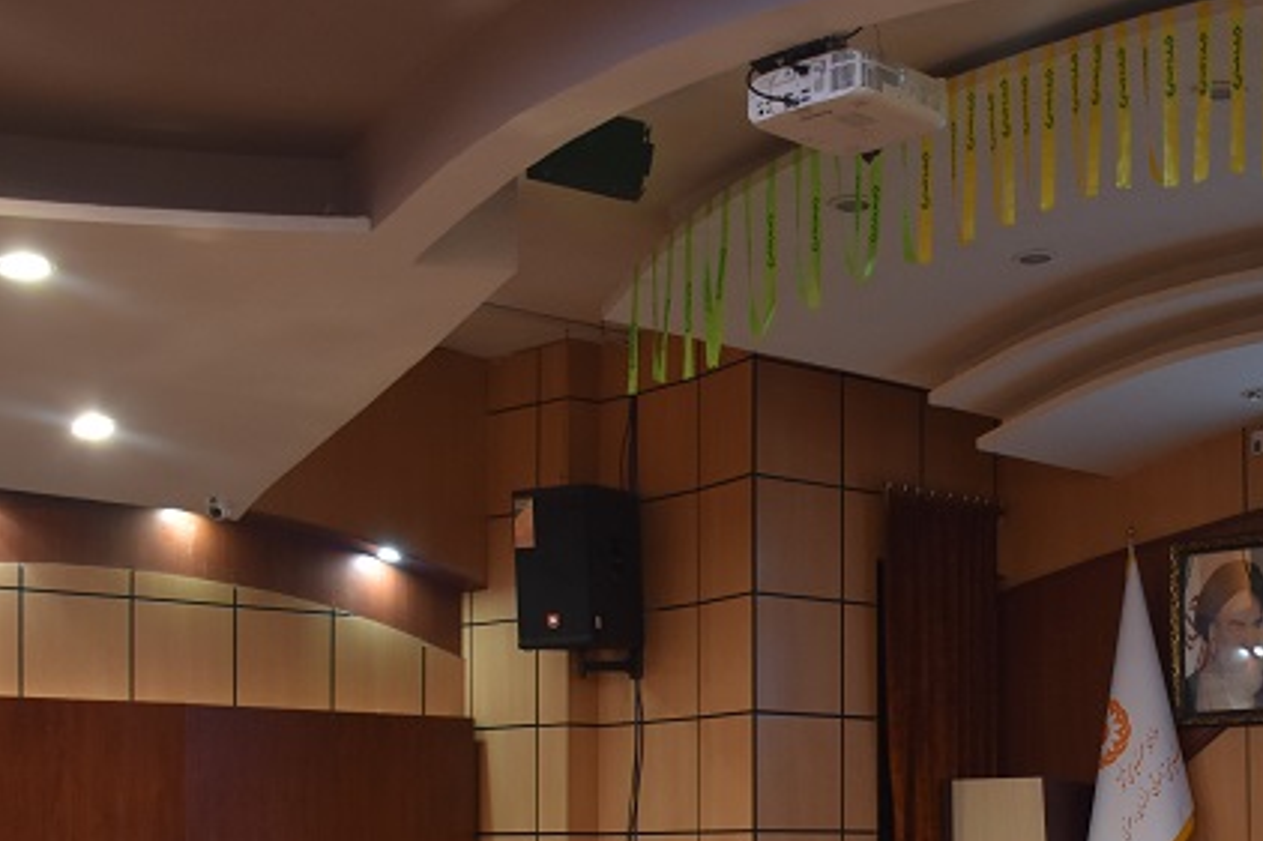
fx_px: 2244
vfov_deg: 20.4
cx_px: 1059
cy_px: 889
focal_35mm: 64
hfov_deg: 30.5
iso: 500
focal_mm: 18
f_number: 3.5
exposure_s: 1/25
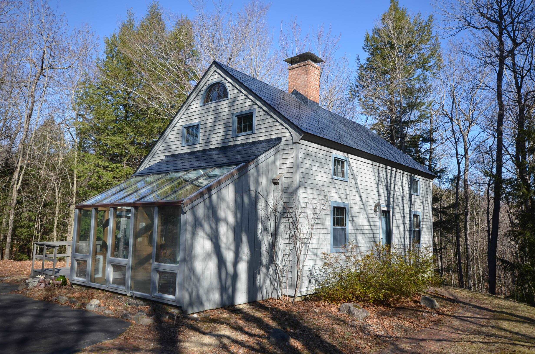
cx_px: 268
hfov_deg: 67.5
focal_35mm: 27
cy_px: 177
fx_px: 400
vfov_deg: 47.7
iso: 180
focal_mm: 18
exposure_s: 1/250
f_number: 8
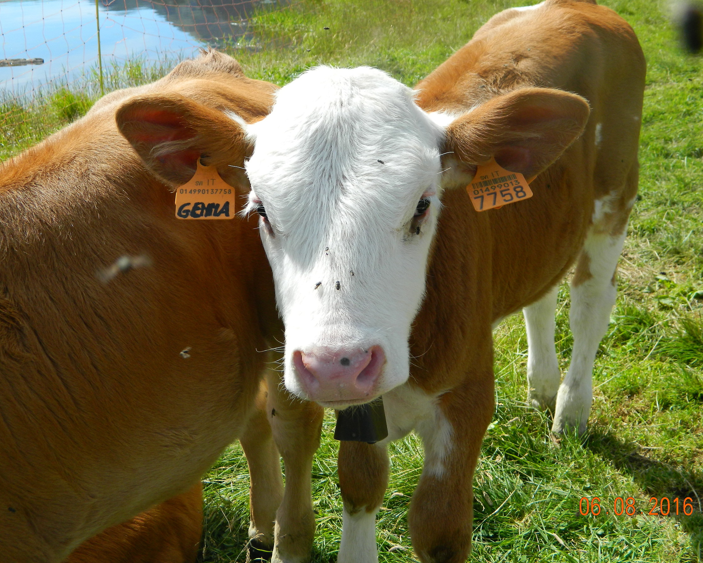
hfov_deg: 42.9
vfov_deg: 34.9
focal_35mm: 43
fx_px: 895
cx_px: 363
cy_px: 282
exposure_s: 1/640
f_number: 3.5
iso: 80
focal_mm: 7.3
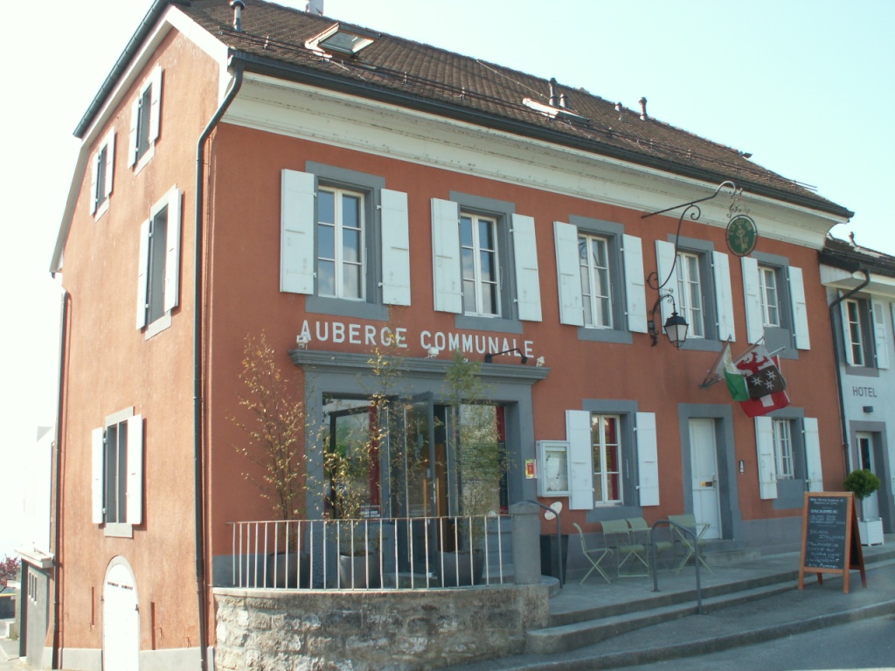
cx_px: 448
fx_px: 905
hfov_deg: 52.6
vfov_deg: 40.7
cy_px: 336
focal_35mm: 35
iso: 50
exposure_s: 1/100
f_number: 5
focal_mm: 5.86
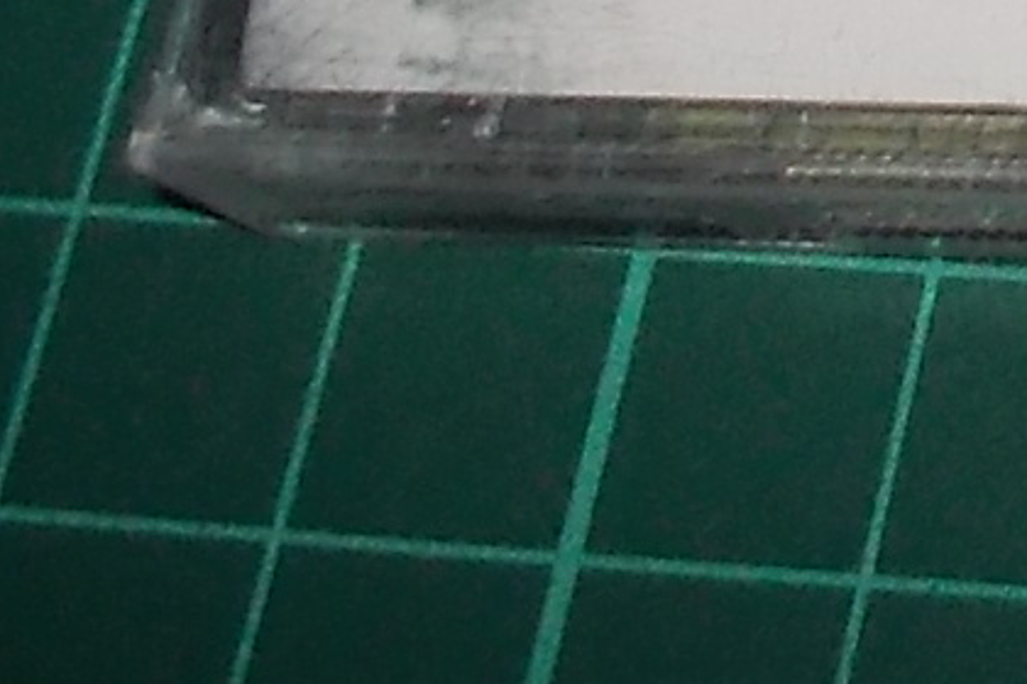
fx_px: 4650
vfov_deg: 7.7
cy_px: -1131
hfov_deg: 10.8
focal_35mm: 163
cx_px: 2401
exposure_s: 1/30
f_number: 3.3
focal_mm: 4.1
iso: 200
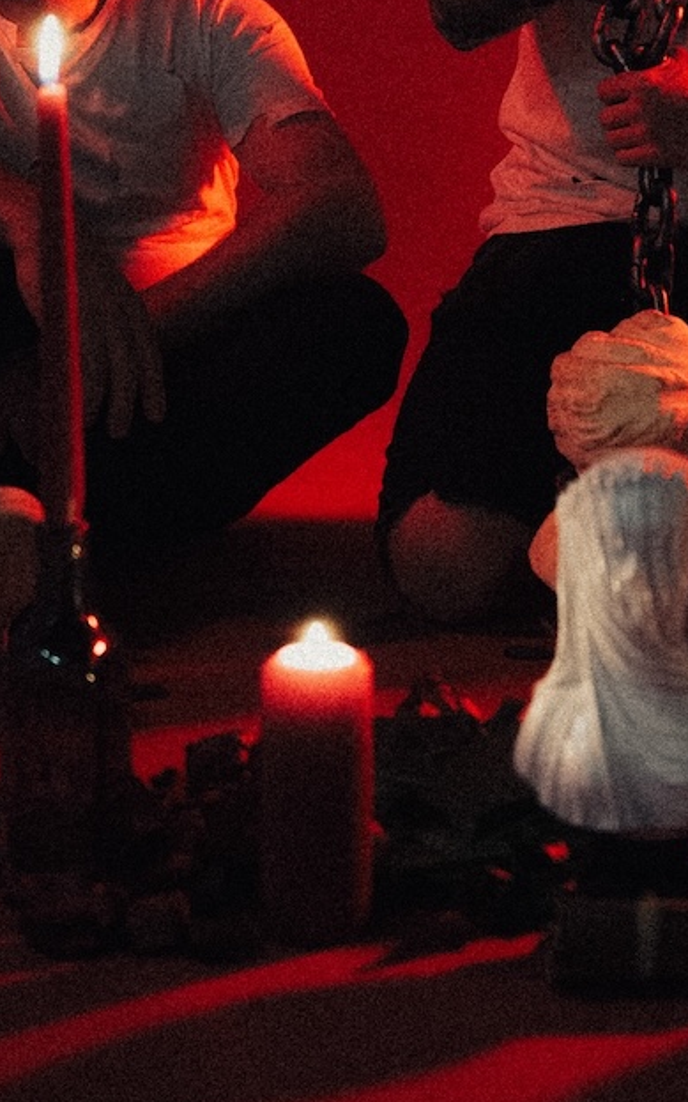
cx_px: 679
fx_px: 2432
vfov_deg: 24.4
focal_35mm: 81
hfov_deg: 15.8
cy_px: 16
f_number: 2.8
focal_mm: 33
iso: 5000
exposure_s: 1/200
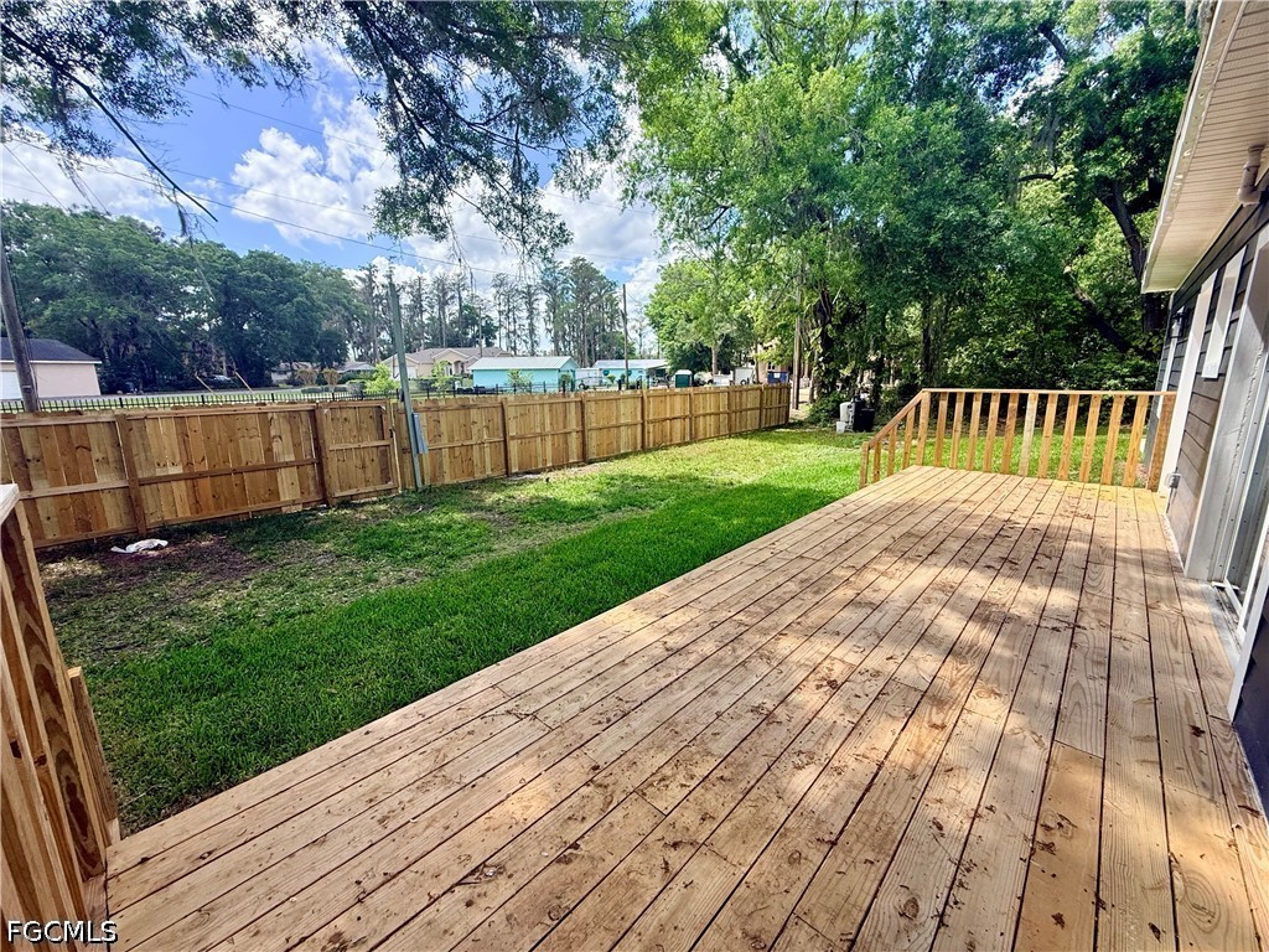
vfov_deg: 85.7
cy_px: 476
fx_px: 513
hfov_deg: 102.1
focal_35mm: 14
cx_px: 634
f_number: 2.2
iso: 64
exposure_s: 1/734
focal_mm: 2.22
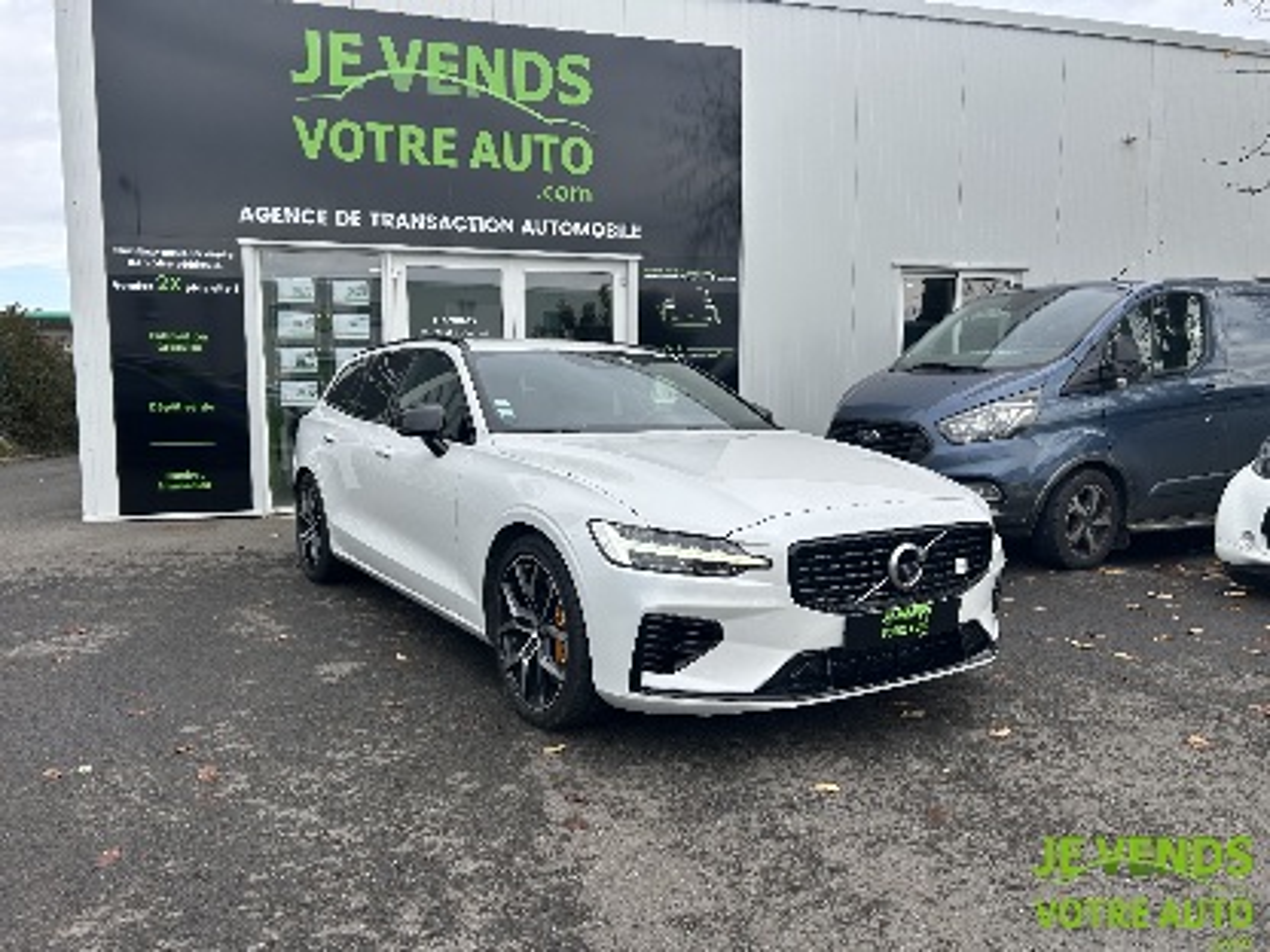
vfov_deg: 53.1
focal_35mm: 26
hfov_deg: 67.3
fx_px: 954
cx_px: 635
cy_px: 476
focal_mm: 5.7
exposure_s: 1/1224
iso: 50
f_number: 1.5
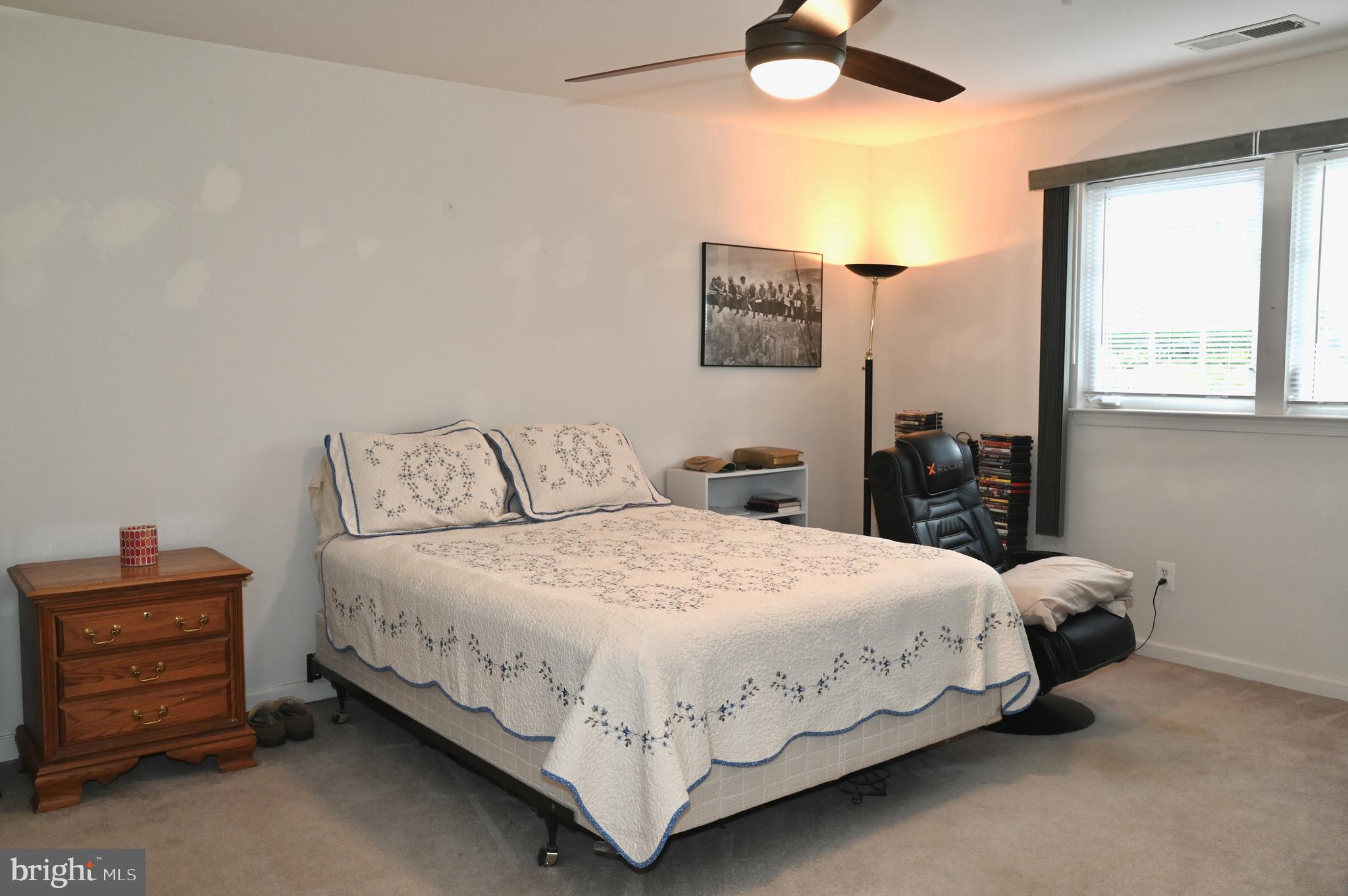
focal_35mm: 31
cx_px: 674
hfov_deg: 60.3
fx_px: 1160
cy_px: 448
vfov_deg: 42.3
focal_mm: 31
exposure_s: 1/30
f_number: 10
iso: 1000
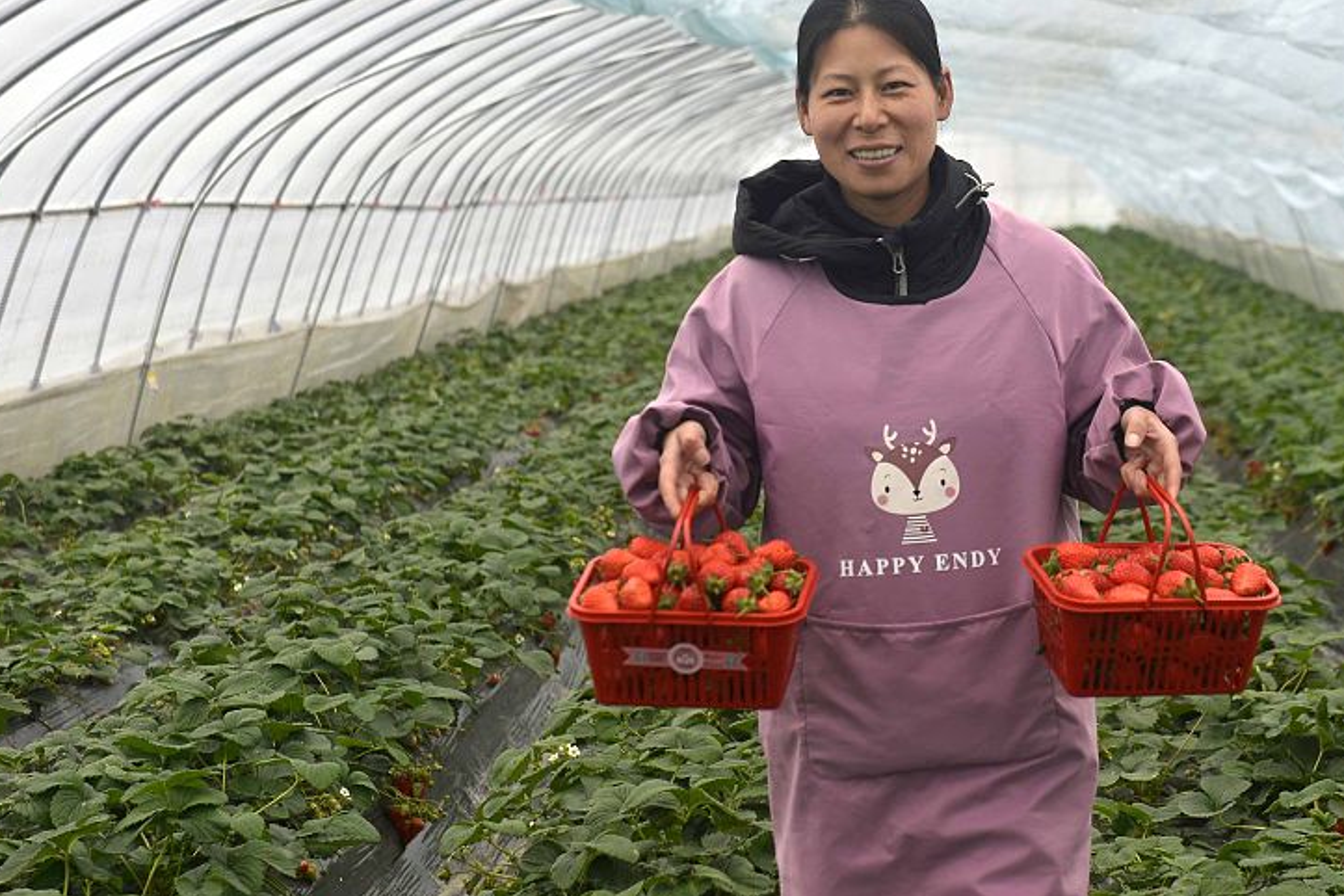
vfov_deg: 14.7
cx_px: 941
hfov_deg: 21.8
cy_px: 372
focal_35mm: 93
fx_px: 3472
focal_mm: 56
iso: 200
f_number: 4.5
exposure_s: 1/640
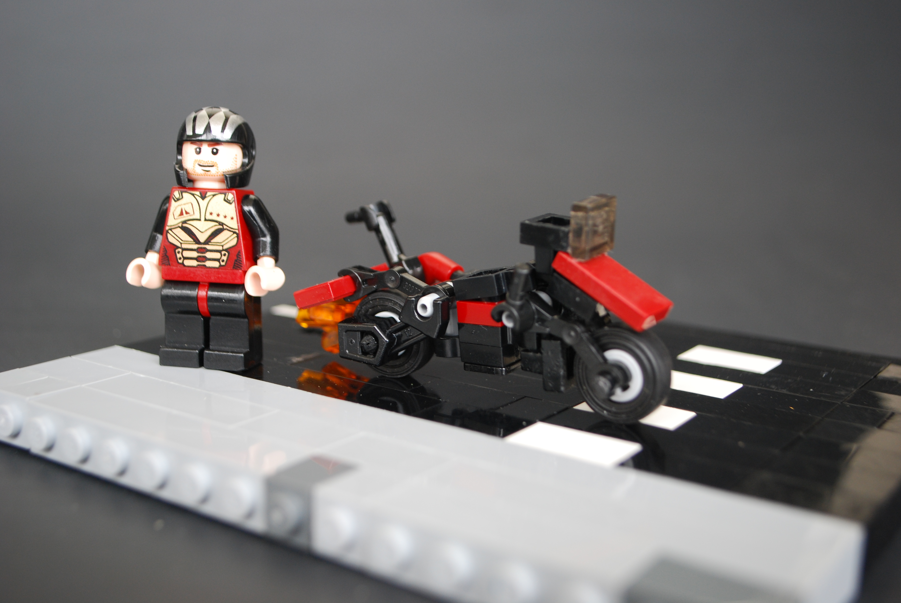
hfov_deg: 43.6
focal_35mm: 45
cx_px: 450
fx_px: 1128
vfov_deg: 29.9
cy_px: 302
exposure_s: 1/60
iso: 320
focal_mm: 30
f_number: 4.8
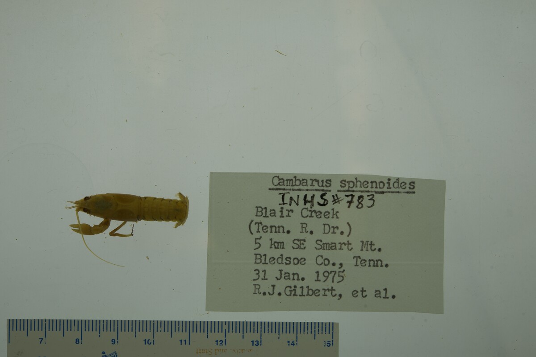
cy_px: 178
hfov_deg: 33.4
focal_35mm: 60
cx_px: 268
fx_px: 894
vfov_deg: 22.6
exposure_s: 1/80
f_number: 10
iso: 50
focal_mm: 60
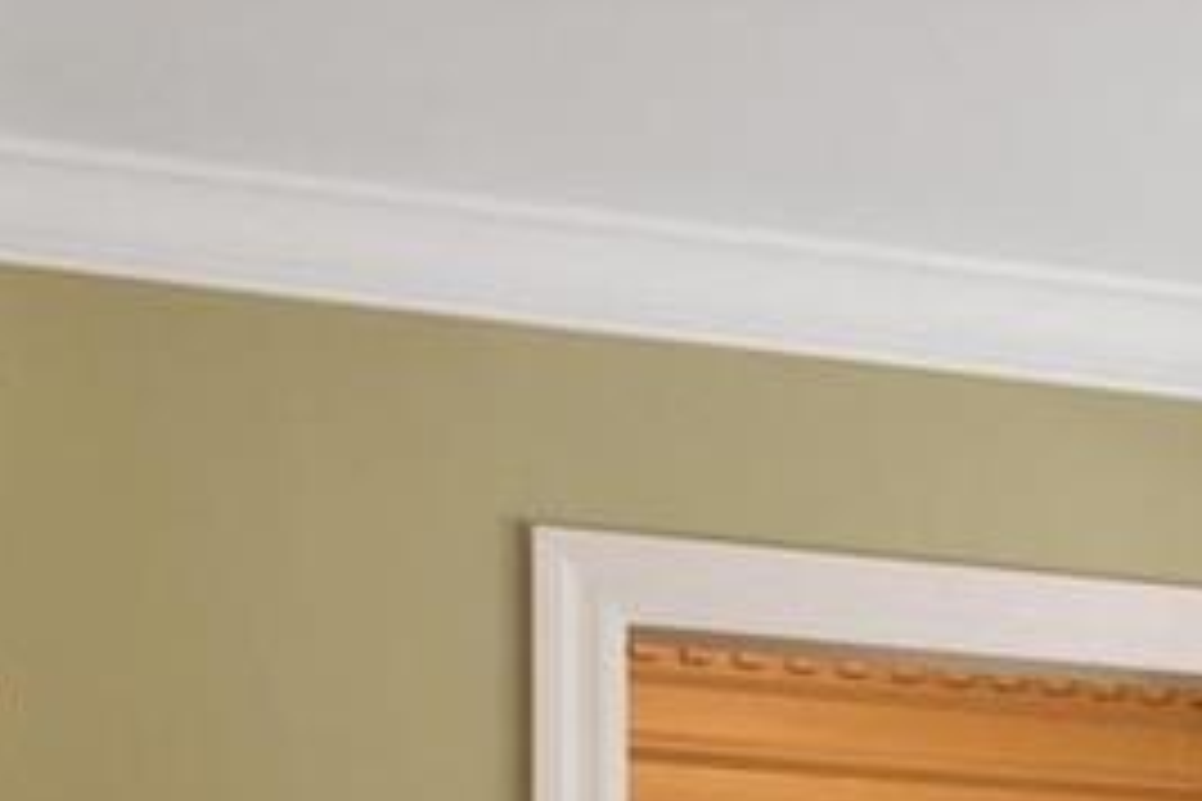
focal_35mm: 168
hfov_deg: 10.2
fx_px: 5609
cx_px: 3160
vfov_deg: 7.8
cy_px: 1634
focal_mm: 14
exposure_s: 1/5
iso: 400
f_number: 10
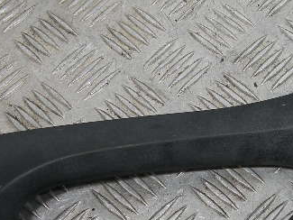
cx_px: 223
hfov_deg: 22.8
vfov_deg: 17.2
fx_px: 720
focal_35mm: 85
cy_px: 179
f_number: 3.2
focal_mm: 4.7
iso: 64
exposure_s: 1/70.8
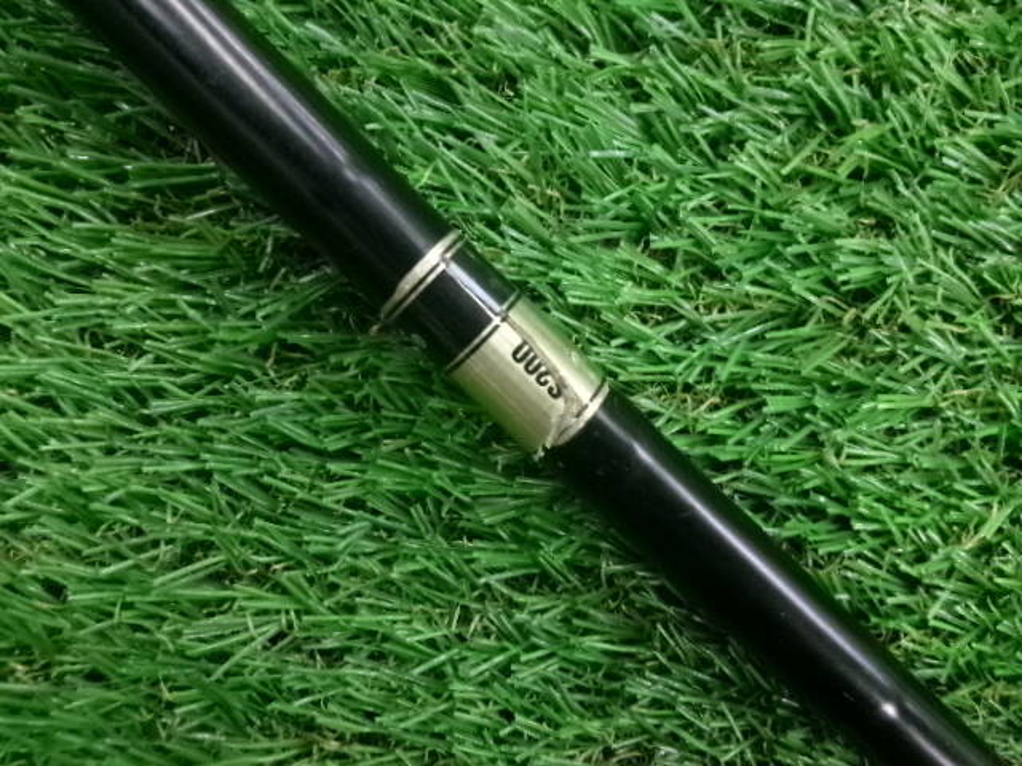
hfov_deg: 63.4
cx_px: 511
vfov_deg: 49.7
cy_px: 383
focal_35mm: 28
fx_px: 827
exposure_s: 1/34
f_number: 3.9
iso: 800
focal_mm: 5.1
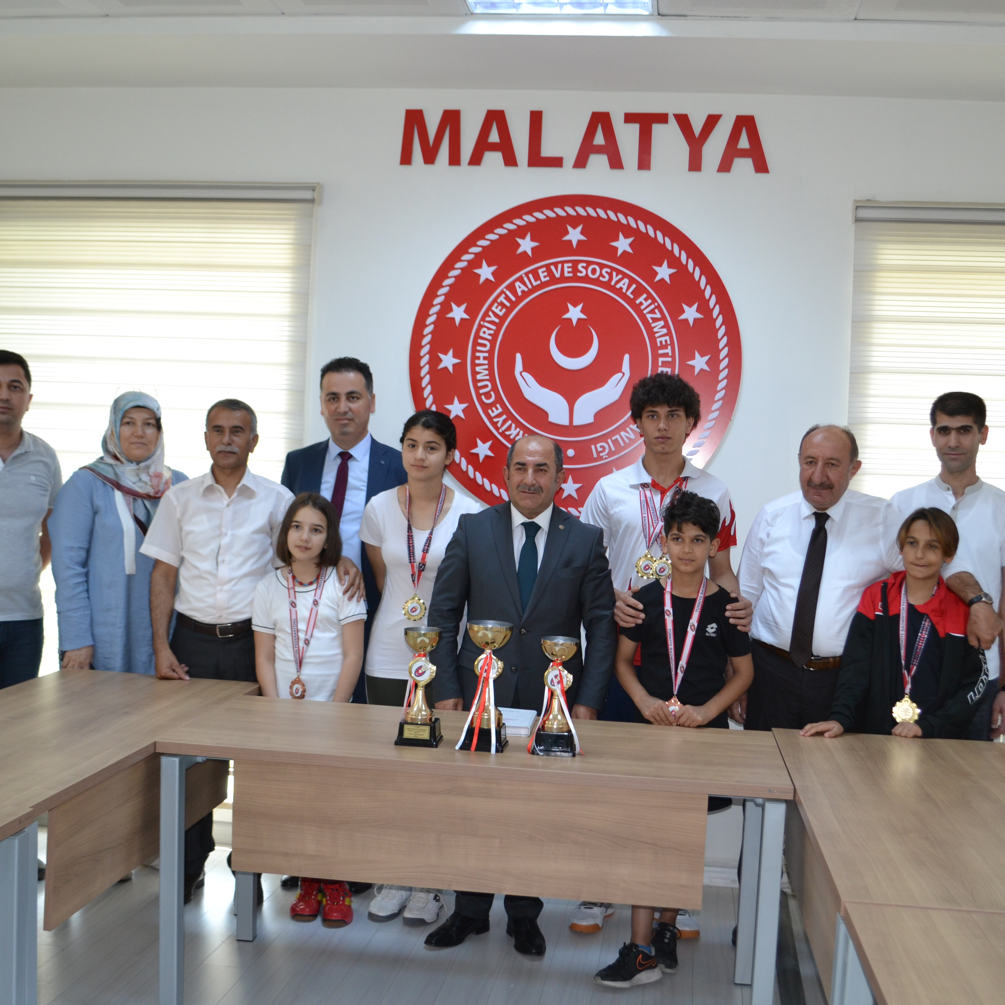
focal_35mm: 39
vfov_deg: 42.8
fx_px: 1281
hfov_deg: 42.8
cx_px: 521
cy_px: 512
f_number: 3.8
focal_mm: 20
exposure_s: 1/60
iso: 450
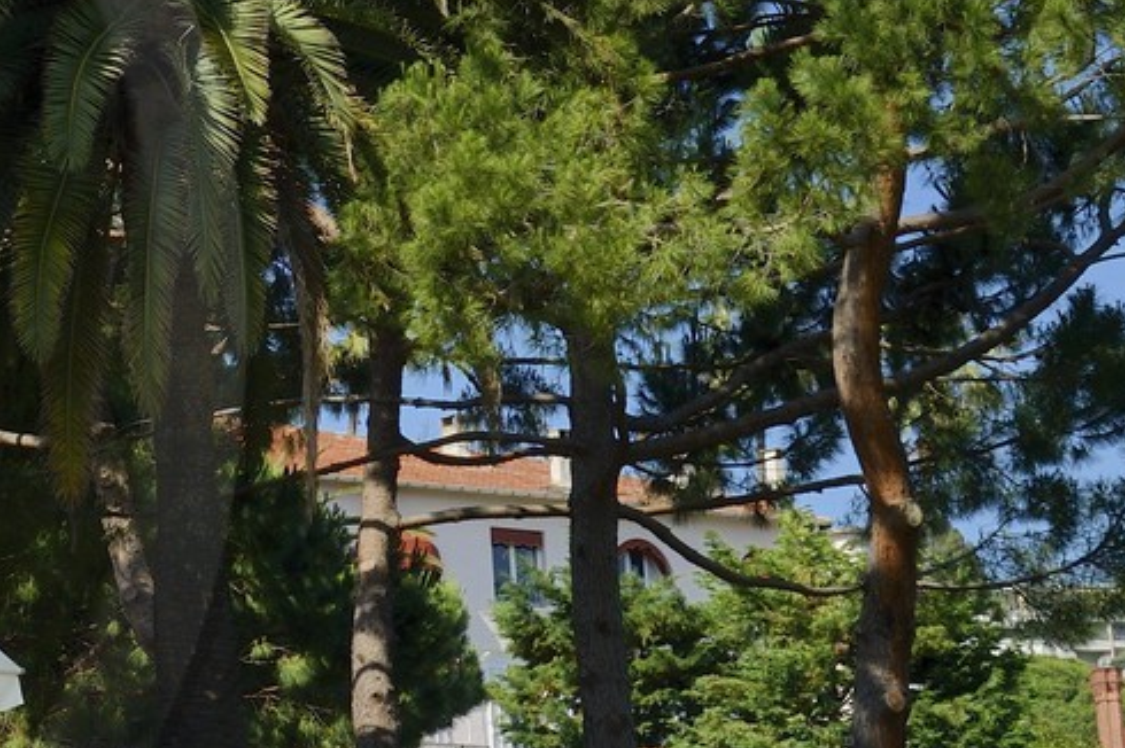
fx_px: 3872
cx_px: -700
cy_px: 333
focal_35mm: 124
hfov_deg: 15.0
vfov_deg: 11.0
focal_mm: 38
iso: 200
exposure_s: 1/200
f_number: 13
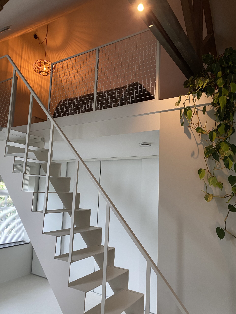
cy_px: 157
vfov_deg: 67.3
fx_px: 236
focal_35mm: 26
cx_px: 118
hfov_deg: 53.1
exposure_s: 1/50
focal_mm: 4.25
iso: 200
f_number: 1.8
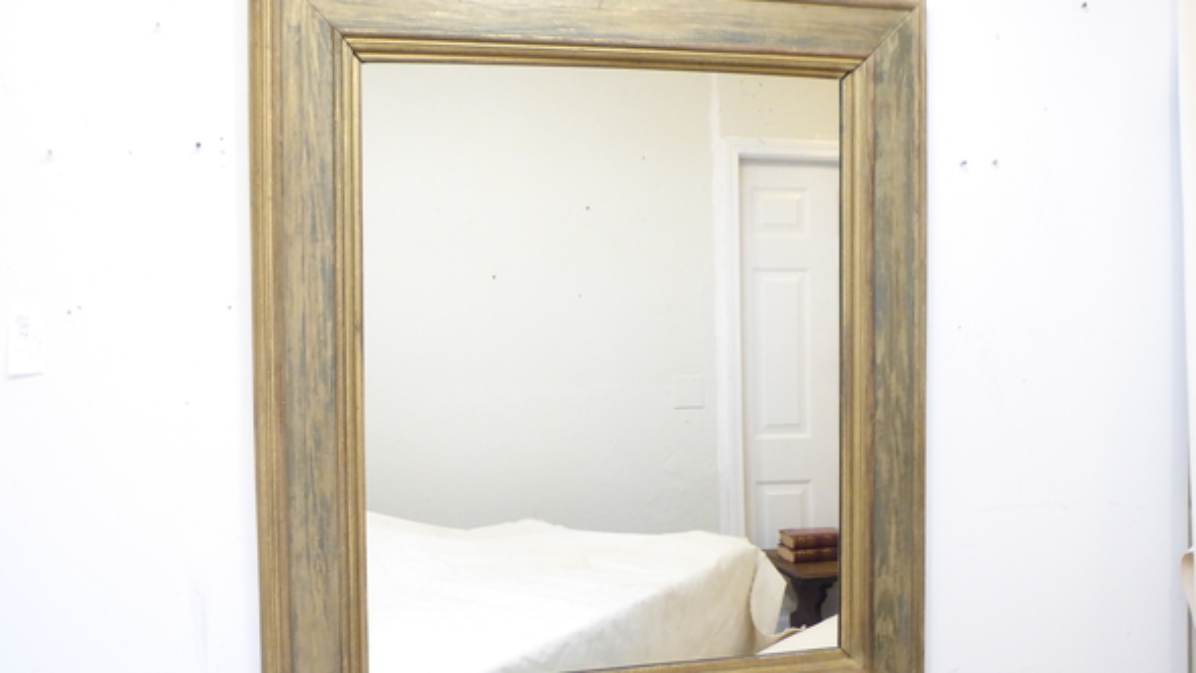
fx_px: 1618
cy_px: 393
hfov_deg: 40.6
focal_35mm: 51
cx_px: 594
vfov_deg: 23.5
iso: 400
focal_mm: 7.8
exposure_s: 1/13
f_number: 3.9
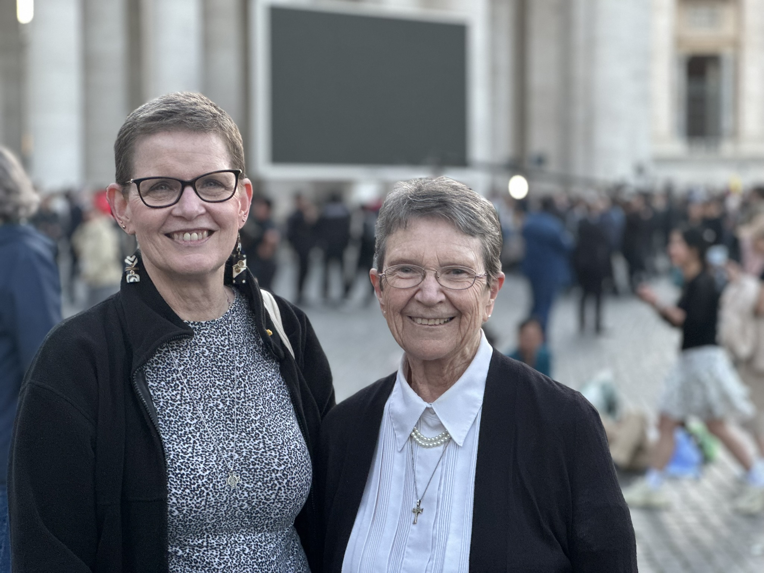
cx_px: 382
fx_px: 1699
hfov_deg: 25.3
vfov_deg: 19.1
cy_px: 286
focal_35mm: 77
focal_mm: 9
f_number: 2.8
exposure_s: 1/71
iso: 250
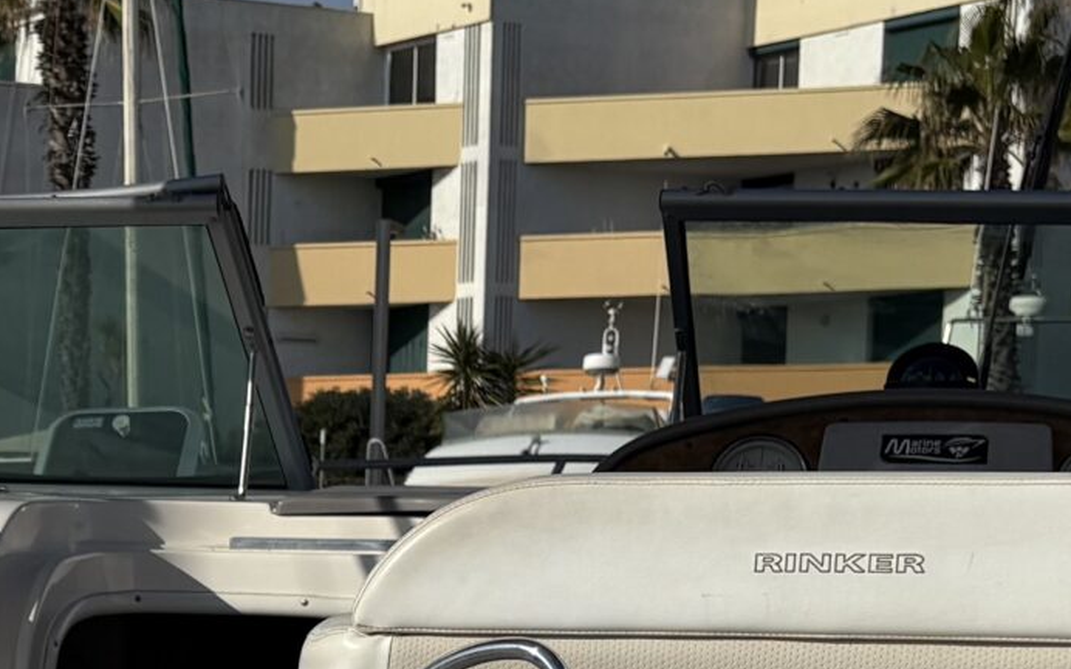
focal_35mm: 102
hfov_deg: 19.4
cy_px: 997
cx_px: -155
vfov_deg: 12.2
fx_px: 2976
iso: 40
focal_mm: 5.96
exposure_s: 1/10101
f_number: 1.6
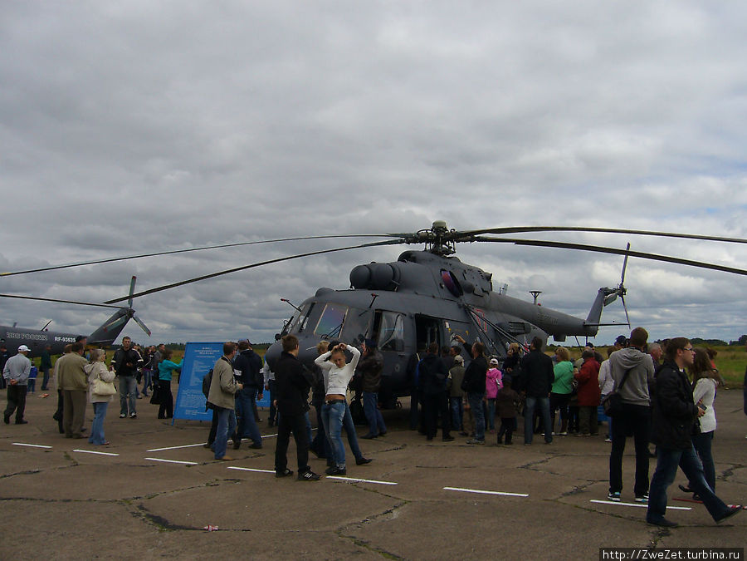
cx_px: 374
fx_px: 755
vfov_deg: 40.7
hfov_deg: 52.6
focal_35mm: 35
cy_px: 280
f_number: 5.6
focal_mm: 5.8
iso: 80
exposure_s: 1/500
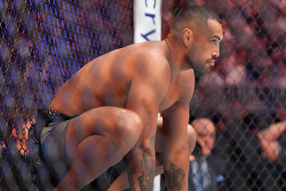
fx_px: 1287
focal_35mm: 162
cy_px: 119
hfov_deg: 12.7
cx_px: 156
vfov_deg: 8.5
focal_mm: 116
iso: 1600
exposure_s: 1/800
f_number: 2.8
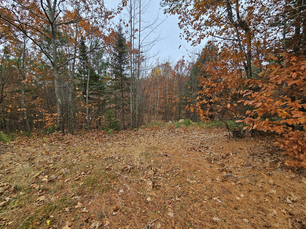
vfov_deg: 89.9
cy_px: 114
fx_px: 115
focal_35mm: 13
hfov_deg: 106.2
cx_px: 153
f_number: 2.2
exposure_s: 1/164
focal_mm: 2.2
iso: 50
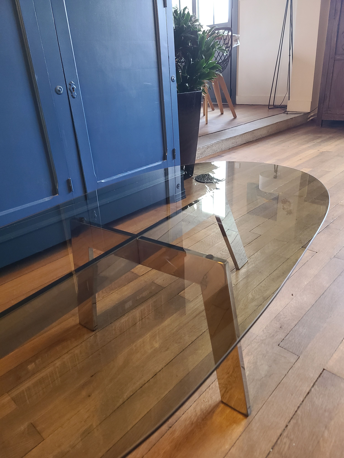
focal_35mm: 26
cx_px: 172
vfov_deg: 67.3
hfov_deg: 53.1
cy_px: 229
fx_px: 345
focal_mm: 5.4
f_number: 1.8
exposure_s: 1/50
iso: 640
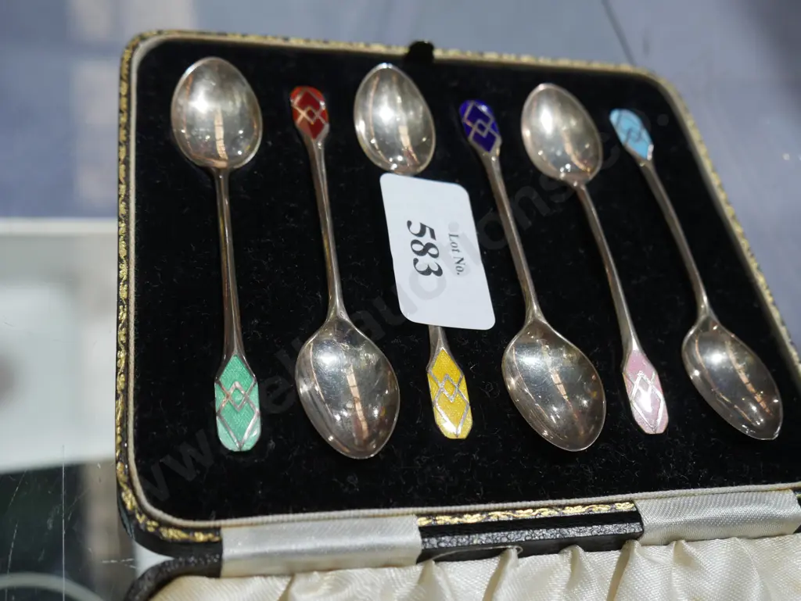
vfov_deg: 36.0
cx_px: 400
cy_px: 300
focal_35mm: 40
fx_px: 926
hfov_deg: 46.8
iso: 500
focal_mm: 20
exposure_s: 1/60
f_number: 4.4
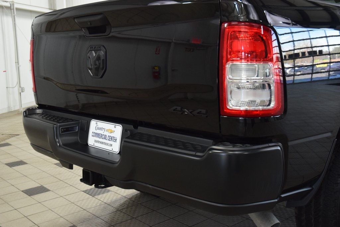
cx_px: 170
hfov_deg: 45.0
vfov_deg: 30.9
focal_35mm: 44
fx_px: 411
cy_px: 114
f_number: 5.6
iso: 1600
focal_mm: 29
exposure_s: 1/60
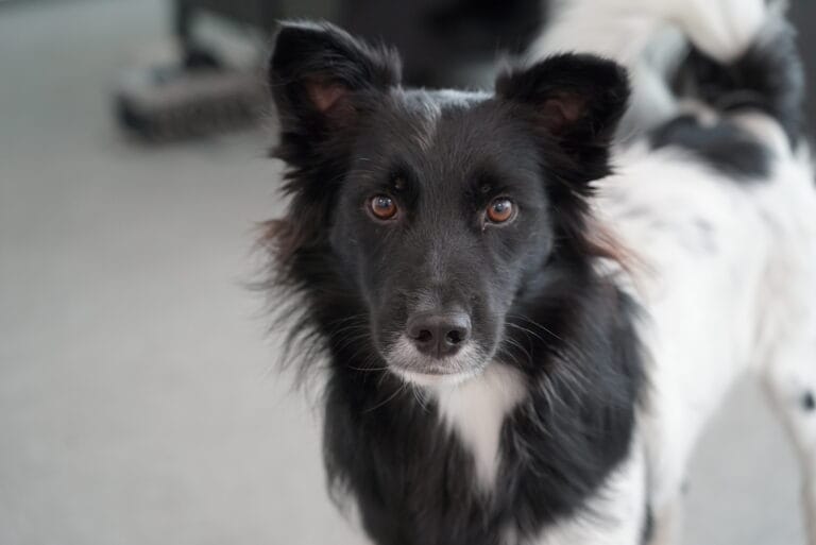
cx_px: 408
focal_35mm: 79
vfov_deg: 17.3
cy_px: 272
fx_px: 1792
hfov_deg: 25.7
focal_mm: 79
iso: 1600
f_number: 4
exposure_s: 1/160
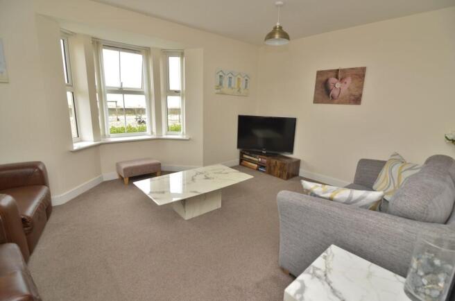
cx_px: 228
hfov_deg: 95.1
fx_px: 208
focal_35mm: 16
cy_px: 150
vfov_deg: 71.8
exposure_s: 1/60
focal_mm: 11
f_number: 4
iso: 220
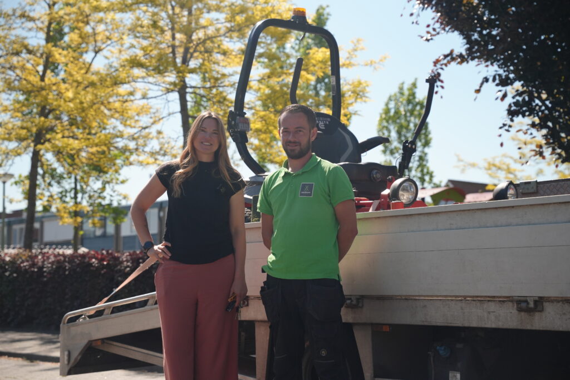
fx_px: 948
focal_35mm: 60
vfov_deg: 22.7
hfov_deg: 33.4
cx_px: 285
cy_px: 190
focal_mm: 59.9
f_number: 4
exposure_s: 1/160
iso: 800
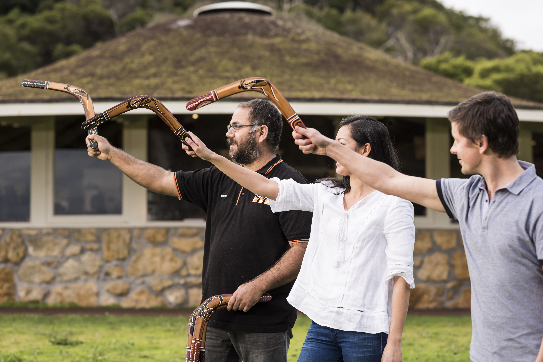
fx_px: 1282
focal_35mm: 85
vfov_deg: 16.1
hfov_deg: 23.9
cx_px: 272
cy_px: 181
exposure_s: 1/250
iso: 64
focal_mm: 85
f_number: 2.8
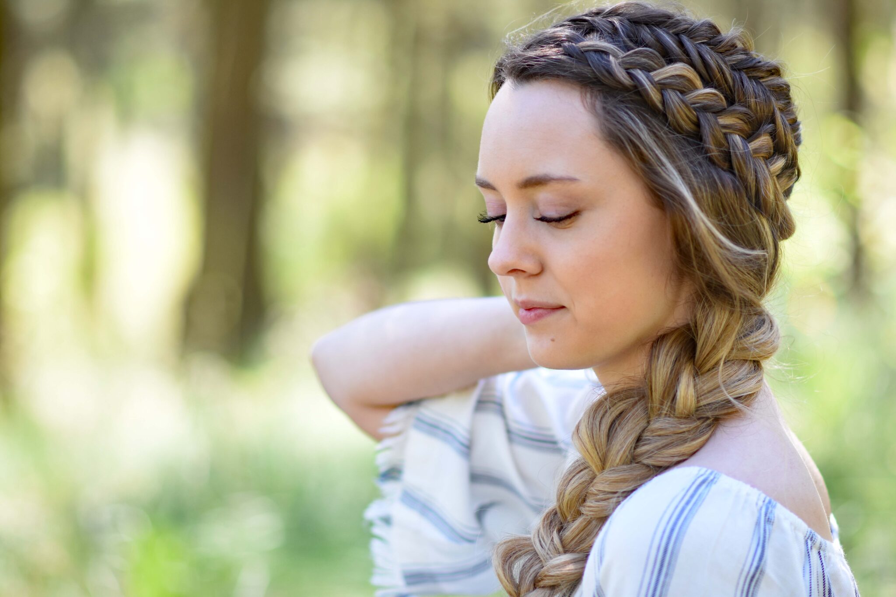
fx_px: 3173
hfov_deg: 16.1
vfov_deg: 10.8
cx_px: 448
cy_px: 298
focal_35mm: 128
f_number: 1.8
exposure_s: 1/400
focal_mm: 85
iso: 200
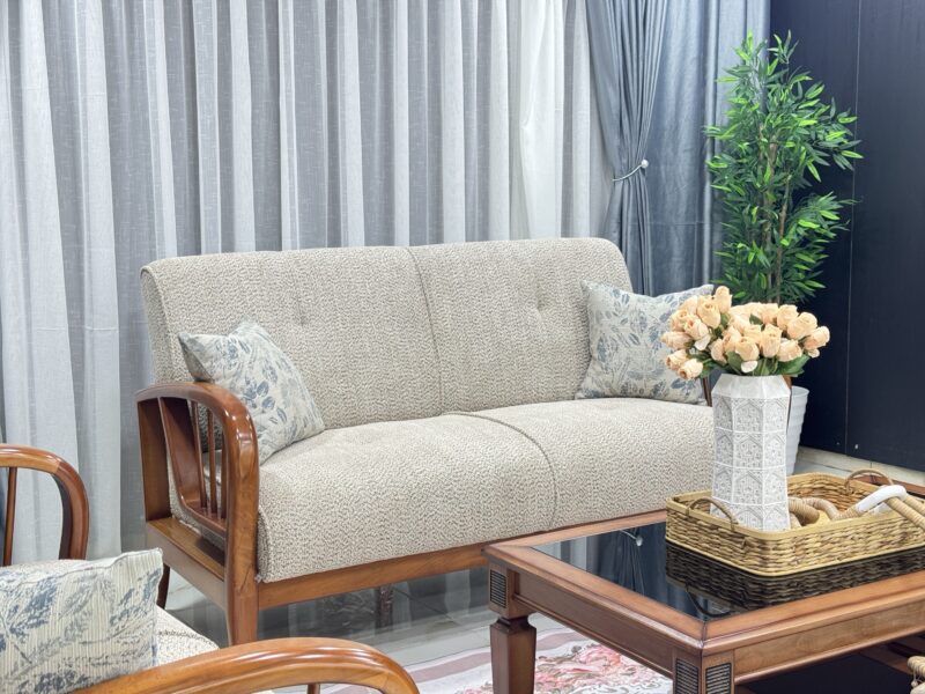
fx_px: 1283
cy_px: 347
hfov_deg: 39.7
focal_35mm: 48
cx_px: 462
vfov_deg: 30.3
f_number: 1.78
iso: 80
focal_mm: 6.76
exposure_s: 1/50
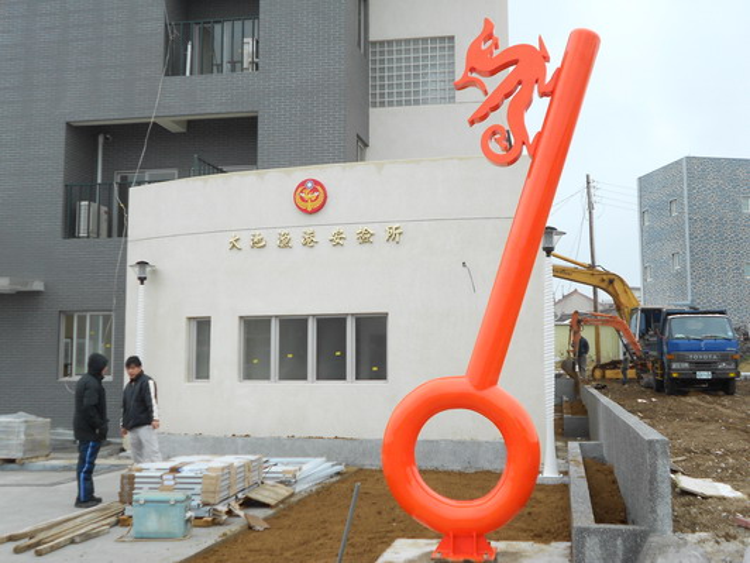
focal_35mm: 43
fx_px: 932
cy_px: 282
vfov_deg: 33.6
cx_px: 375
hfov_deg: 43.9
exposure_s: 1/200
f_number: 4.2
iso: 80
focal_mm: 7.7
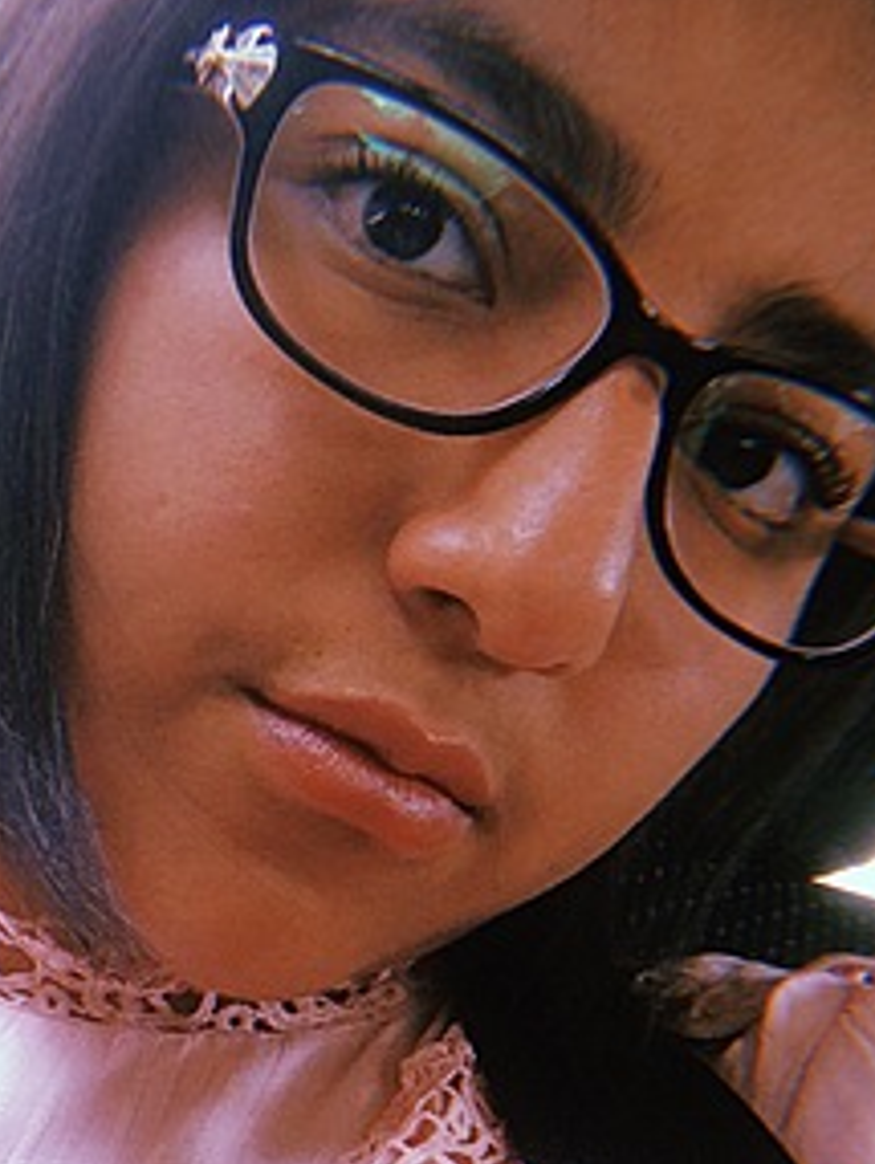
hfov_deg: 27.7
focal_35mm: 52
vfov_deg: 35.9
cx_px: 236
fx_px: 1750
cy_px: 883
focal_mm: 2.15
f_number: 2.4
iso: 64
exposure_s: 1/60
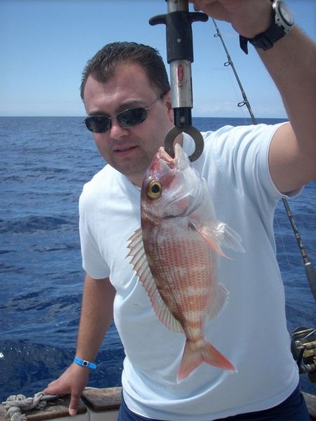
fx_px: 560
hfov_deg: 31.5
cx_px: 158
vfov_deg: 41.3
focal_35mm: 46
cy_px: 210
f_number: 6.3
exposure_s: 1/273
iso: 64
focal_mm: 7.6
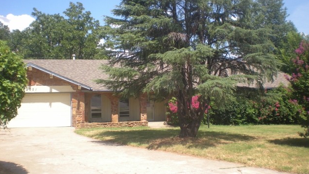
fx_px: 344
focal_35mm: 42
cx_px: 155
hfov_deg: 48.4
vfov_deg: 28.2
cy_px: 62
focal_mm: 6.3
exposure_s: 1/376
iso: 89
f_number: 4.6
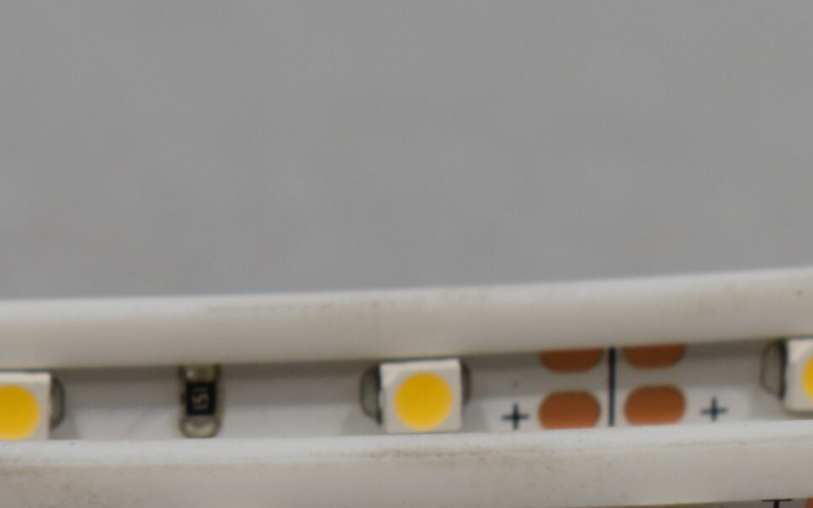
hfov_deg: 9.3
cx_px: -194
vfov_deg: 5.9
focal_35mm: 222
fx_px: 4927
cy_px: 598
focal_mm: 55
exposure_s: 1/60
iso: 360
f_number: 8
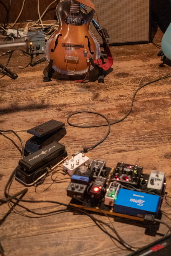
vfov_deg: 30.4
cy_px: 62
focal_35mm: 65
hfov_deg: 20.9
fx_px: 463
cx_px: 114
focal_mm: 40
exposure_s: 1/125
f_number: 2
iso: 12800
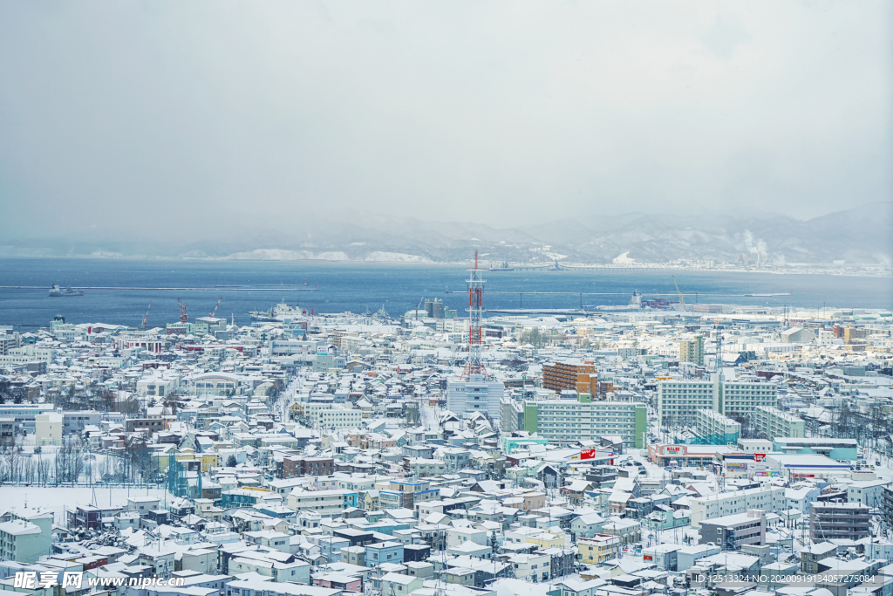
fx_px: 1737
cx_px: 446
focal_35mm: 70
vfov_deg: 19.5
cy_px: 298
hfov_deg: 28.8
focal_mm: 70
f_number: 8
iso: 100
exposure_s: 1/320
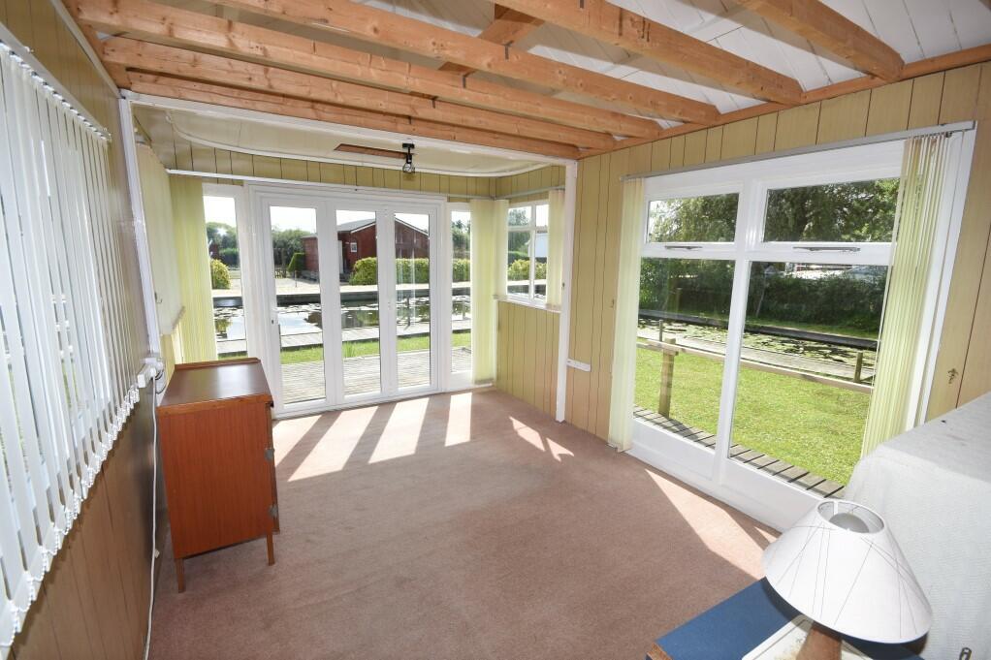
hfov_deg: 100.4
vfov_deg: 77.3
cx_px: 496
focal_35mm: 15
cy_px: 330
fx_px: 413
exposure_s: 1/250
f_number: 8
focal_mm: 10
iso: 250
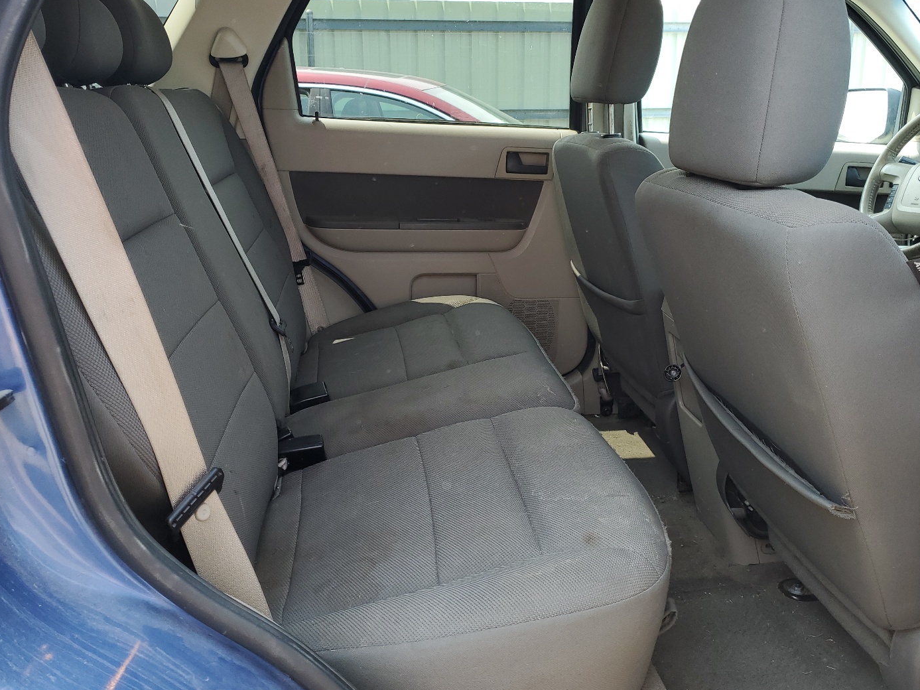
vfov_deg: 46.7
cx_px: 484
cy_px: 307
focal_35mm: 30
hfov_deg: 59.9
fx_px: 797
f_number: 1.5
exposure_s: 1/278
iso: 50
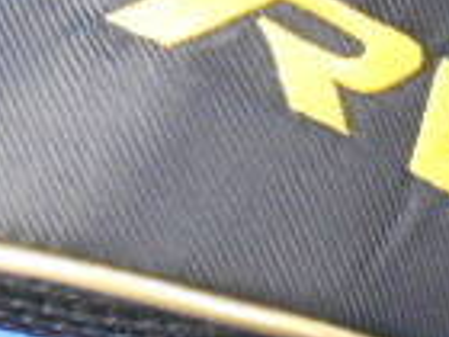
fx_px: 1544
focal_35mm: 119
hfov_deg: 16.5
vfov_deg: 12.4
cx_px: 112
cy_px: 215
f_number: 3.2
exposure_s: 1/13
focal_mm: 4.6
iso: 400
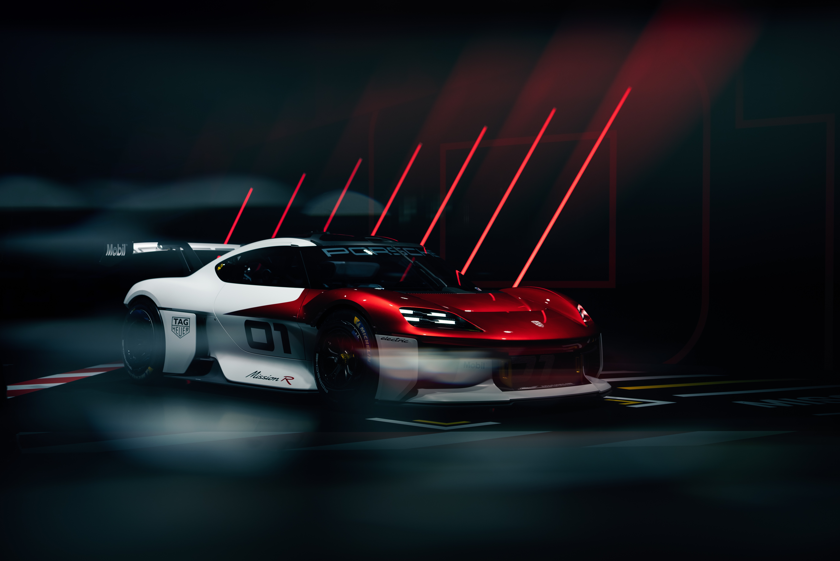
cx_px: 420
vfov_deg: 27.0
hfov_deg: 39.6
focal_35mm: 50
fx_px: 1167
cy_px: 280
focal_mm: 50
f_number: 3.2
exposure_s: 1/100
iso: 800
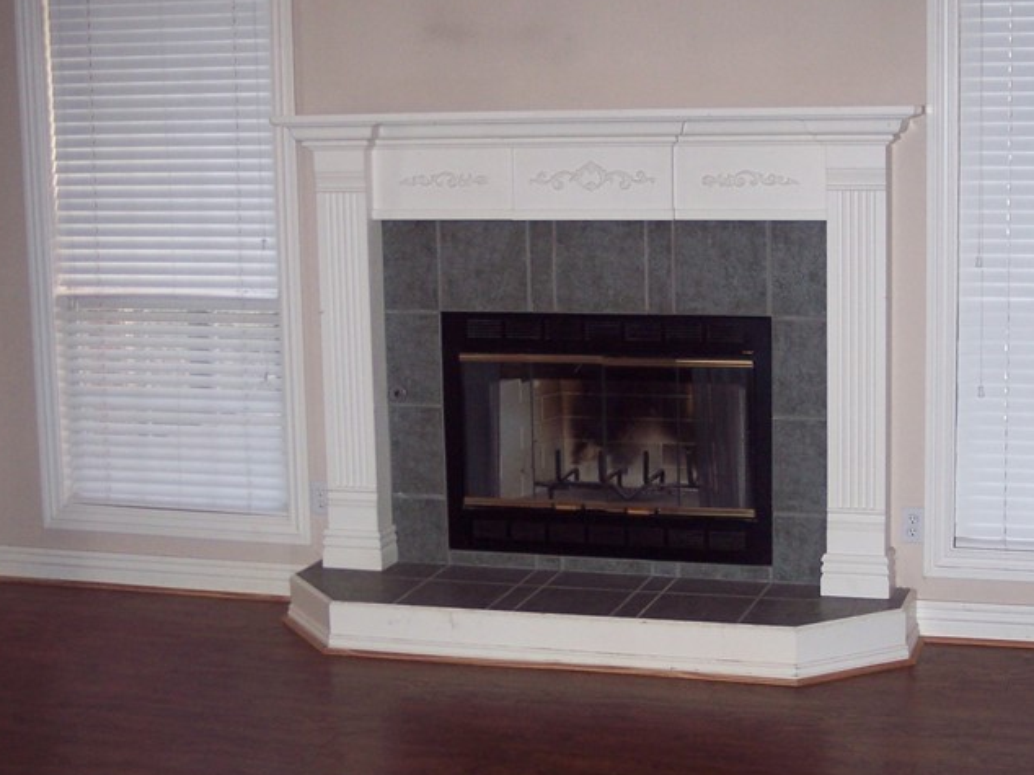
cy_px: 403
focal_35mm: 63
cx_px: 634
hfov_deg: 30.6
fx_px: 1881
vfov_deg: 23.3
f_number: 2.8
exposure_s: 1/60
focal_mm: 8
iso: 140
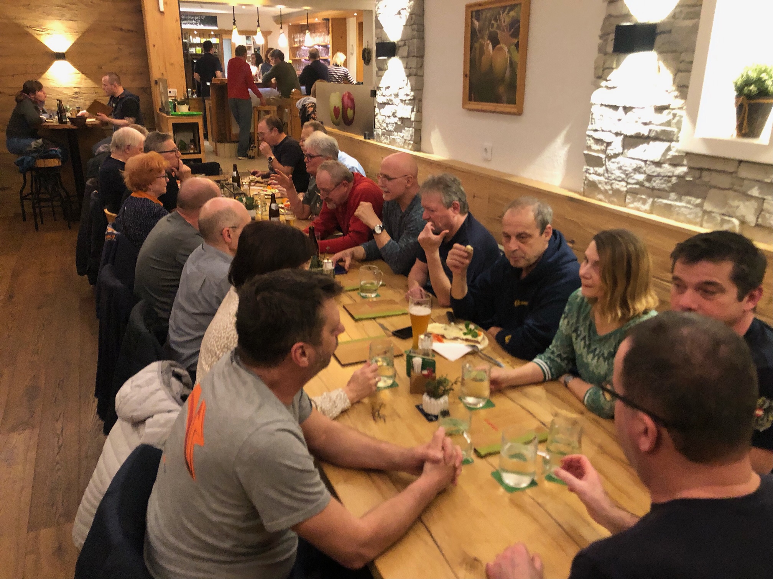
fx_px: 625
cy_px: 290
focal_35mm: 28
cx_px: 386
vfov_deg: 49.7
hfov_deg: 63.4
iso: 100
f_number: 1.8
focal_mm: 3.99
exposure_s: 1/12
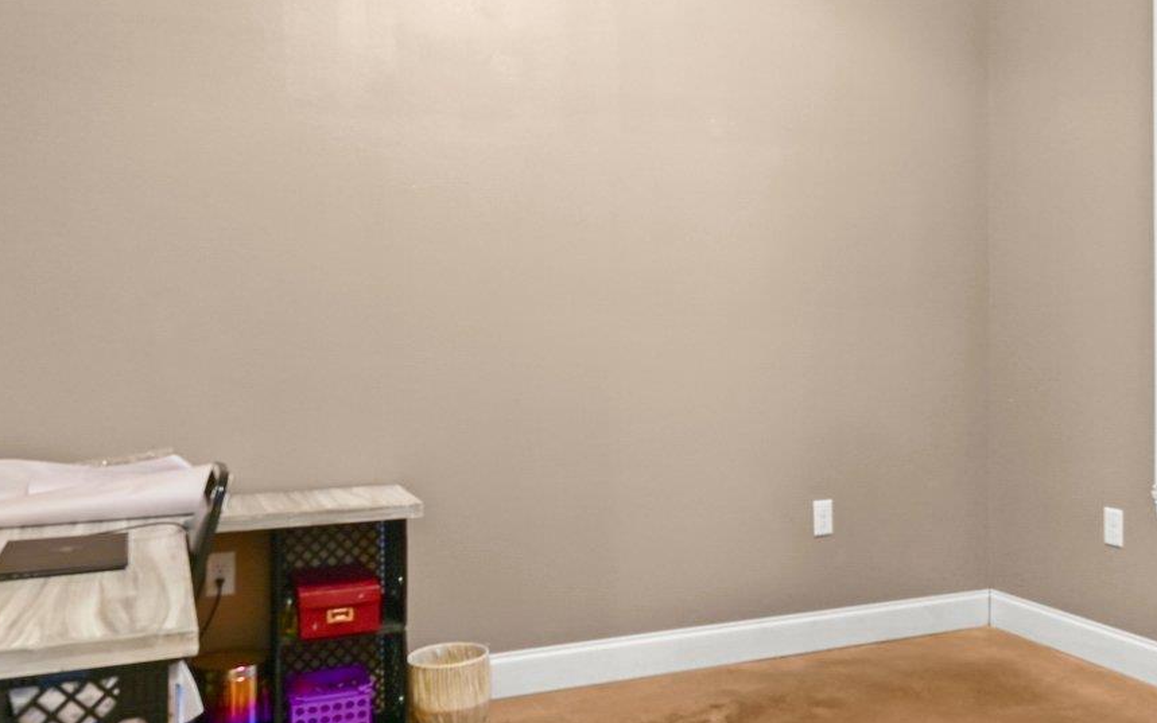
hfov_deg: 56.3
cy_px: 339
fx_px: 1072
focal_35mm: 34
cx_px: 695
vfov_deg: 37.3
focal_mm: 14
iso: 200
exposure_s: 4
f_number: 10
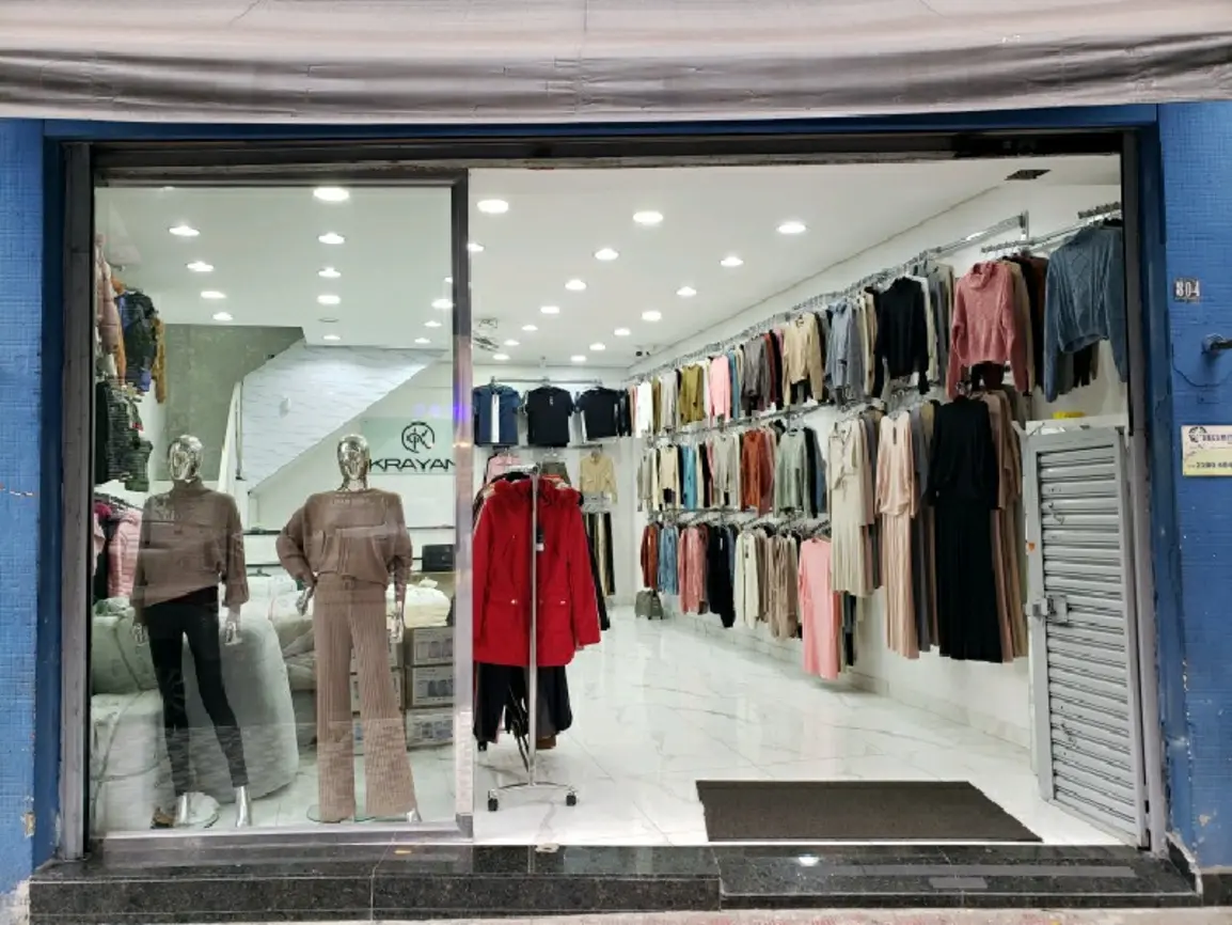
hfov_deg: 67.3
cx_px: 616
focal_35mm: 26
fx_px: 926
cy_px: 462
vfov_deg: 53.1
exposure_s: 1/60.2
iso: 160
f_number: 2.4
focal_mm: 4.3
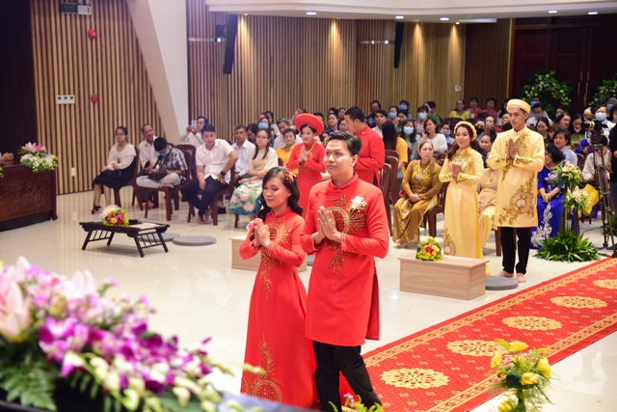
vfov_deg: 20.6
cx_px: 311
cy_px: 208
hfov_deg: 30.5
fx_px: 1131
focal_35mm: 66
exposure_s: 1/50
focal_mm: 65
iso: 800
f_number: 4
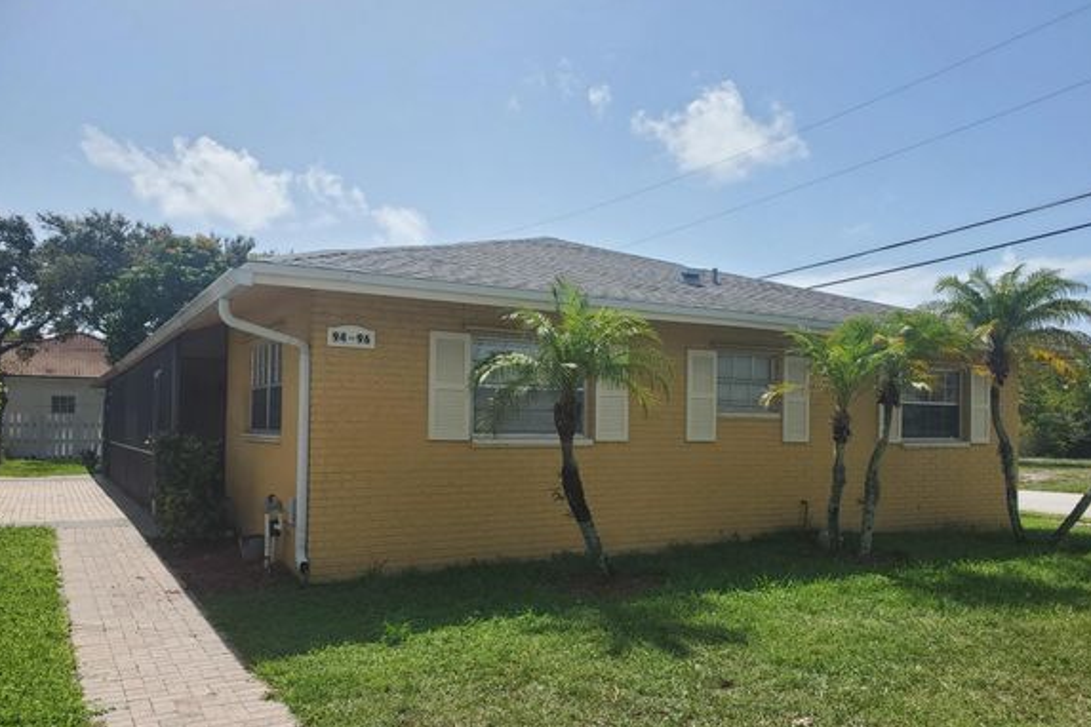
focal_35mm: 28
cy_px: 403
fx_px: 848
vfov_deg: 46.3
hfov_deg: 65.5
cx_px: 556
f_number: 2.4
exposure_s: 1/1591
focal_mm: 4.3
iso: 50
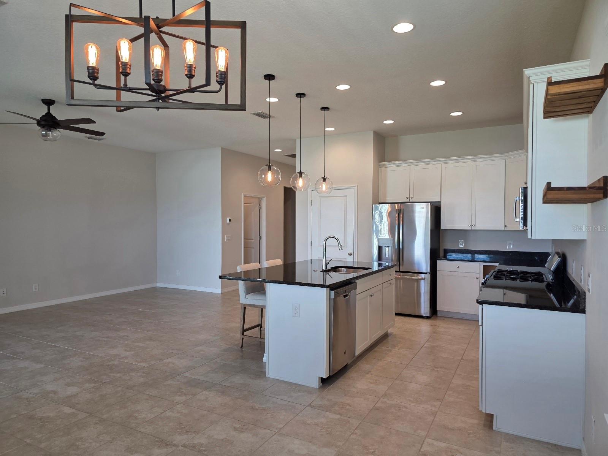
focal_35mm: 23
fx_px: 404
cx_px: 304
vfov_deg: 58.9
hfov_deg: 73.9
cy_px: 228
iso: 100
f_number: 1.7
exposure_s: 1/120
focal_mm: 6.3
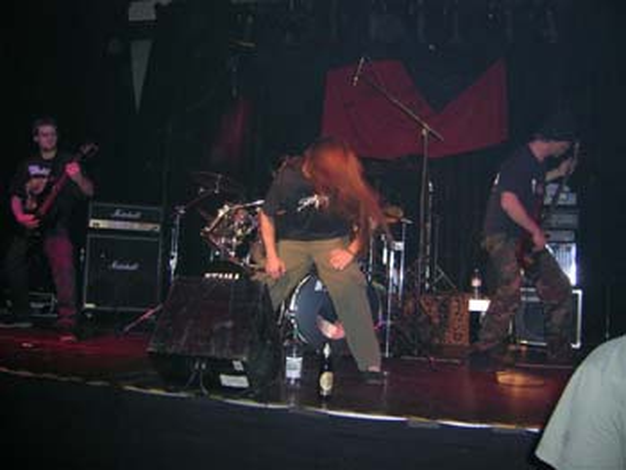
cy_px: 235
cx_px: 313
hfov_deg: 52.6
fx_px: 633
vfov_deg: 40.7
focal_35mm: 35
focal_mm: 5.4
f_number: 2.8
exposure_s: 1/60.1
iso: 200
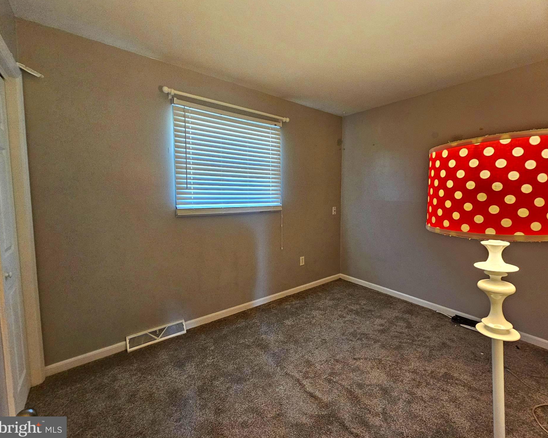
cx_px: 295
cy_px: 214
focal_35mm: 14
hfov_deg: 100.5
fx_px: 227
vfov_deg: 88.0
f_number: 2.2
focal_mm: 2.2
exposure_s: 1/30
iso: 320
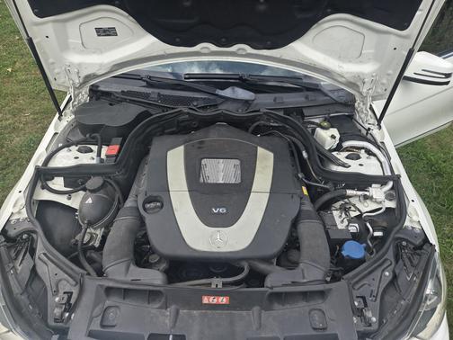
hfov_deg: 73.9
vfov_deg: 58.9
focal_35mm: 23
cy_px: 170
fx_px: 301
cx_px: 226
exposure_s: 1/1380
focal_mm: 5.4
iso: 80
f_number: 1.8
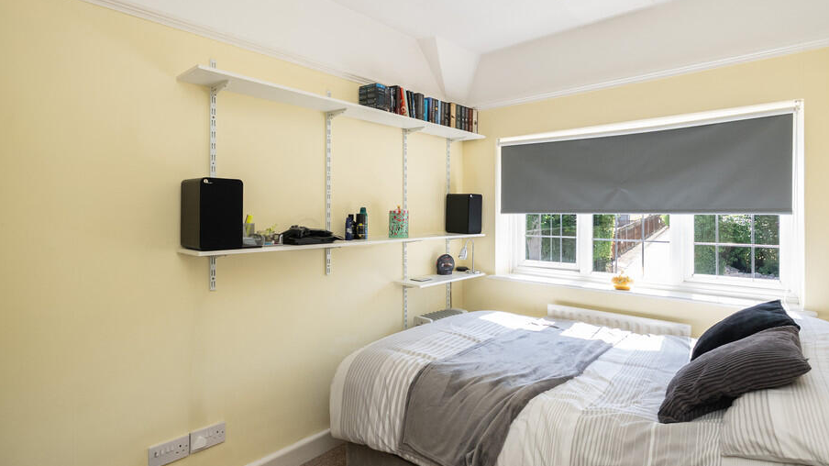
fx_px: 431
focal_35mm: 20
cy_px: 199
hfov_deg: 87.7
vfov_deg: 56.6
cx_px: 437
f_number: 7.1
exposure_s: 1/200
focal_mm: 16.5
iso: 1000
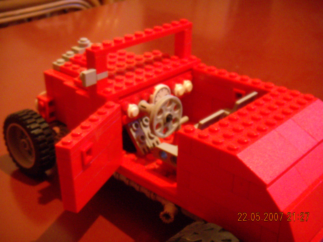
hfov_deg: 39.7
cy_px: 121
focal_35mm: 48
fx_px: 448
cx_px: 162
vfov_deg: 30.3
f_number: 3.7
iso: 400
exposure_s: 1/1.31
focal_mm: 8
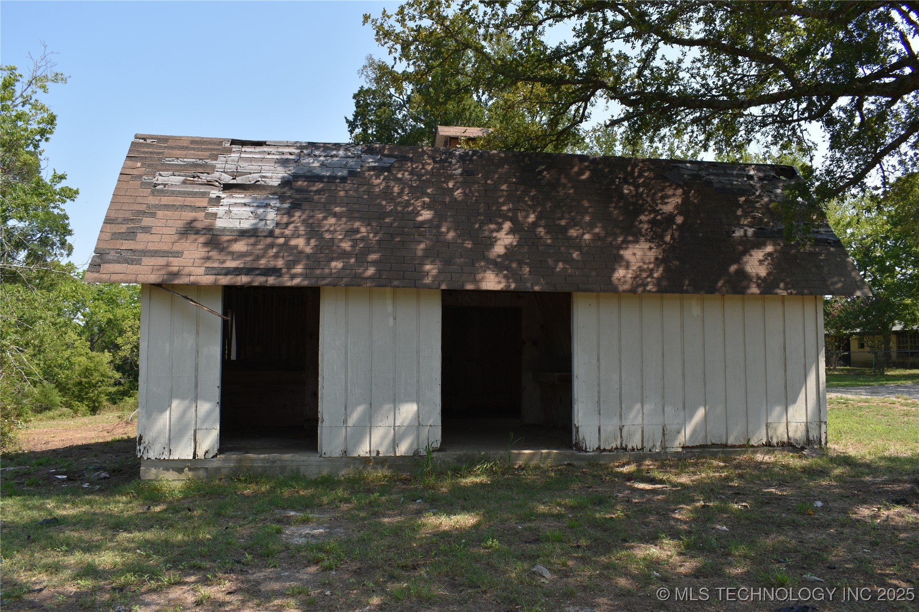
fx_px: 689
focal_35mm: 27
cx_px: 460
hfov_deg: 67.4
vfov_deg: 47.9
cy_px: 306
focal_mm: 18
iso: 100
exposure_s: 1/200
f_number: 7.1
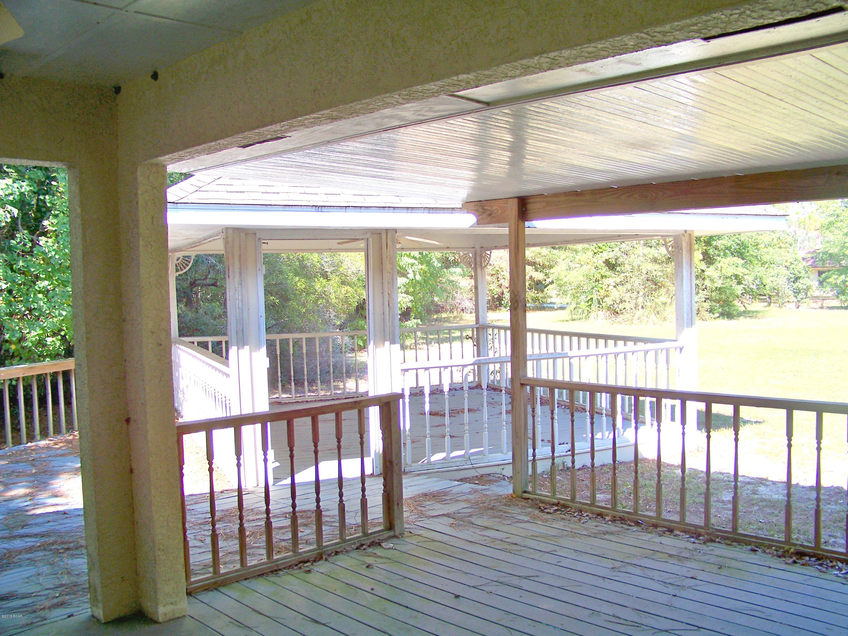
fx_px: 808
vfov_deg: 42.9
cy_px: 318
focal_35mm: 33
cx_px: 424
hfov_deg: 55.4
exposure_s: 1/160
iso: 64
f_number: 2.8
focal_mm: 5.85
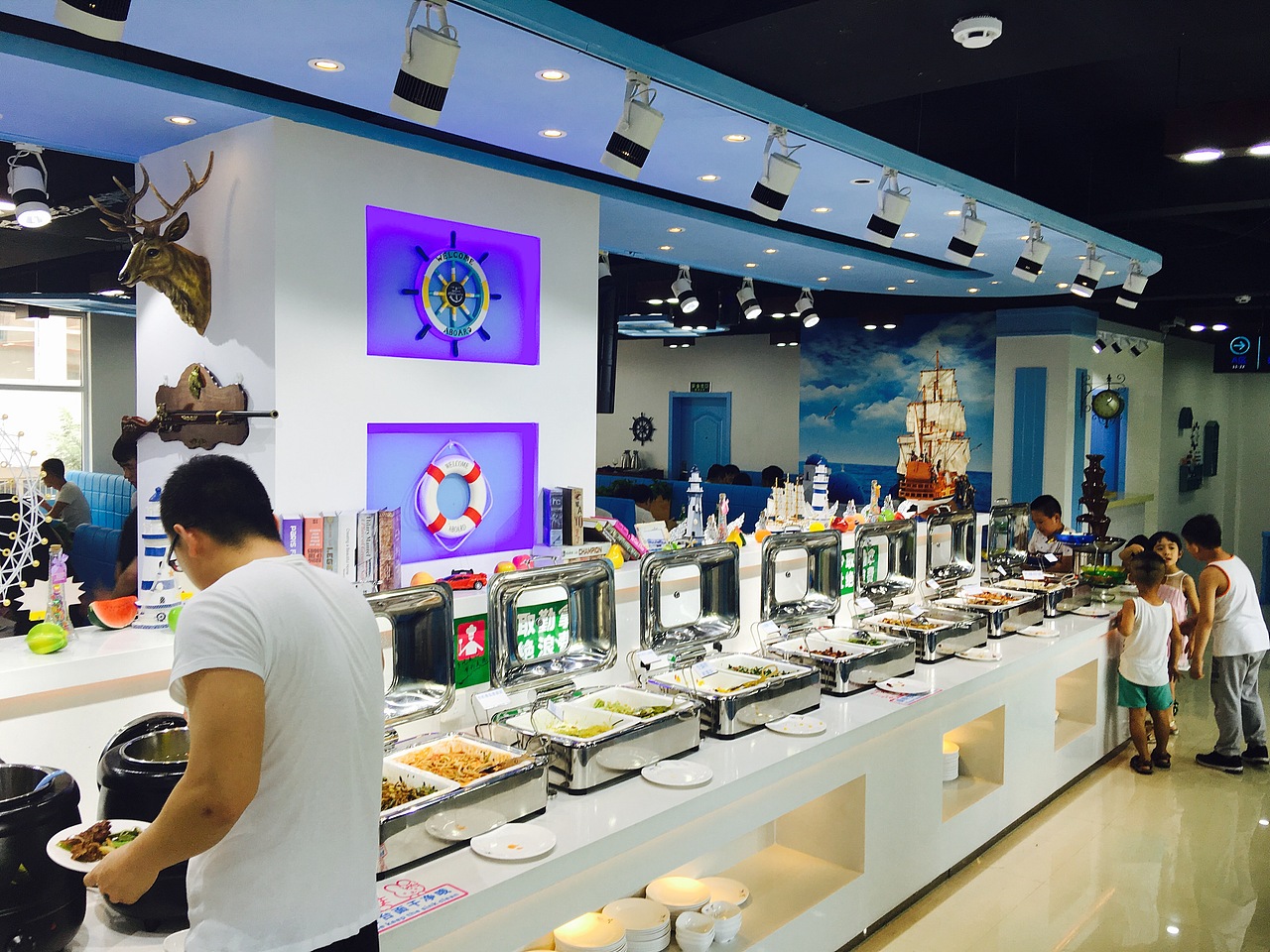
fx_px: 1064
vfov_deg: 48.2
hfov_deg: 61.7
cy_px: 476
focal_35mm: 29
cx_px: 635
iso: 25
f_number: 2.2
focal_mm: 4.15
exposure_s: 1/50
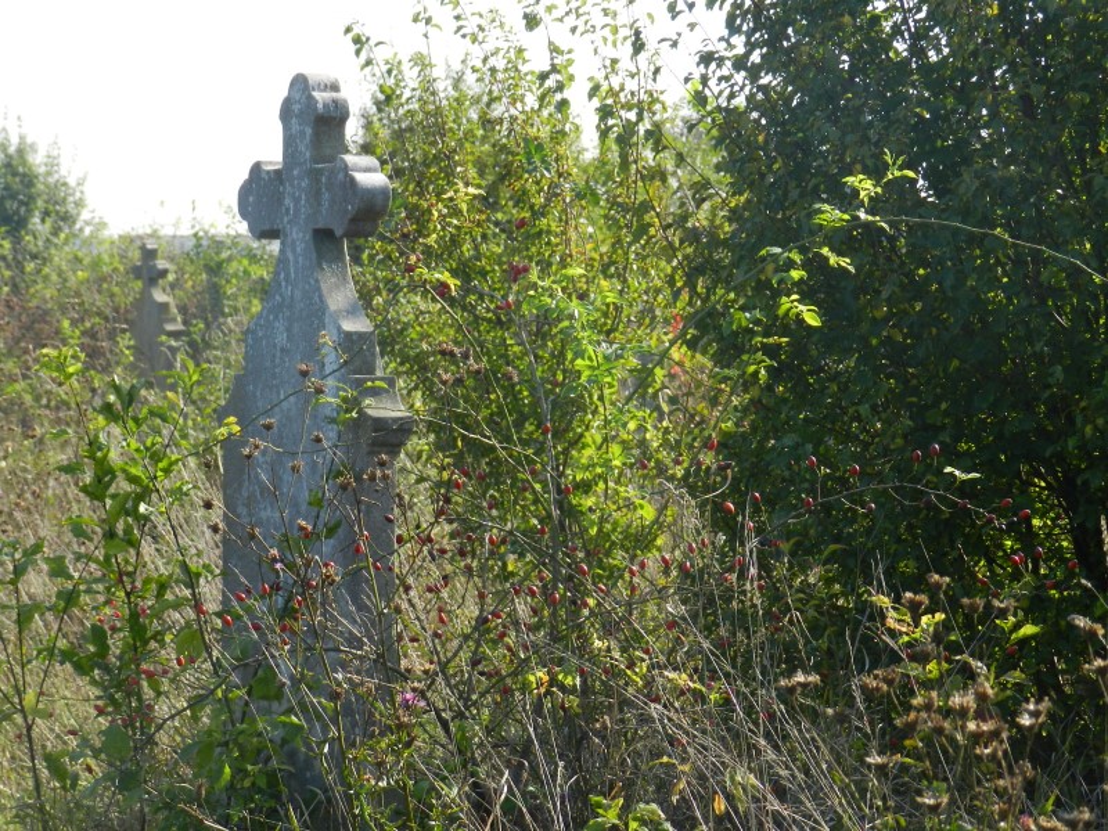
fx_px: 3681
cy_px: 416
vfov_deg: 12.9
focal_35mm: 115
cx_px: 554
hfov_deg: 17.1
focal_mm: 20.5
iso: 160
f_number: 4.8
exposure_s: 1/400
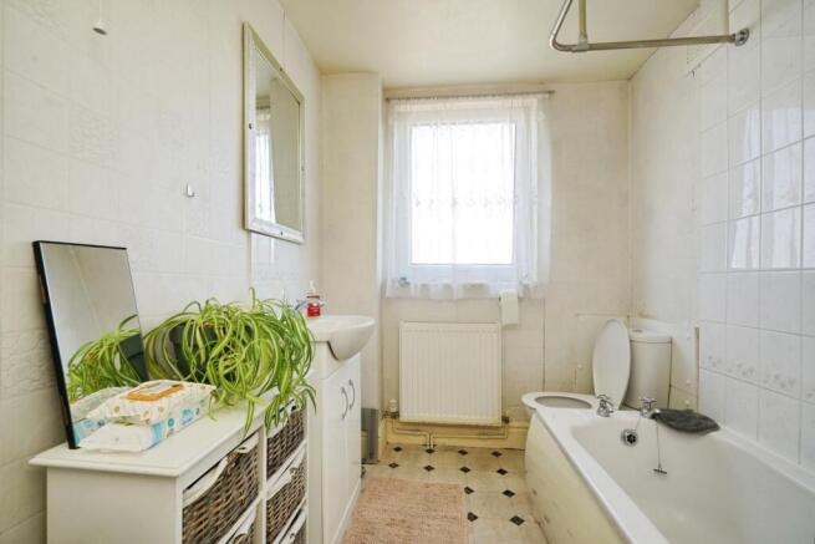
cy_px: 272
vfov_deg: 73.8
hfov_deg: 96.7
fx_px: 362
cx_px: 408
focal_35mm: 16
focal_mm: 16
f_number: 9
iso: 1250
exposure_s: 1/125
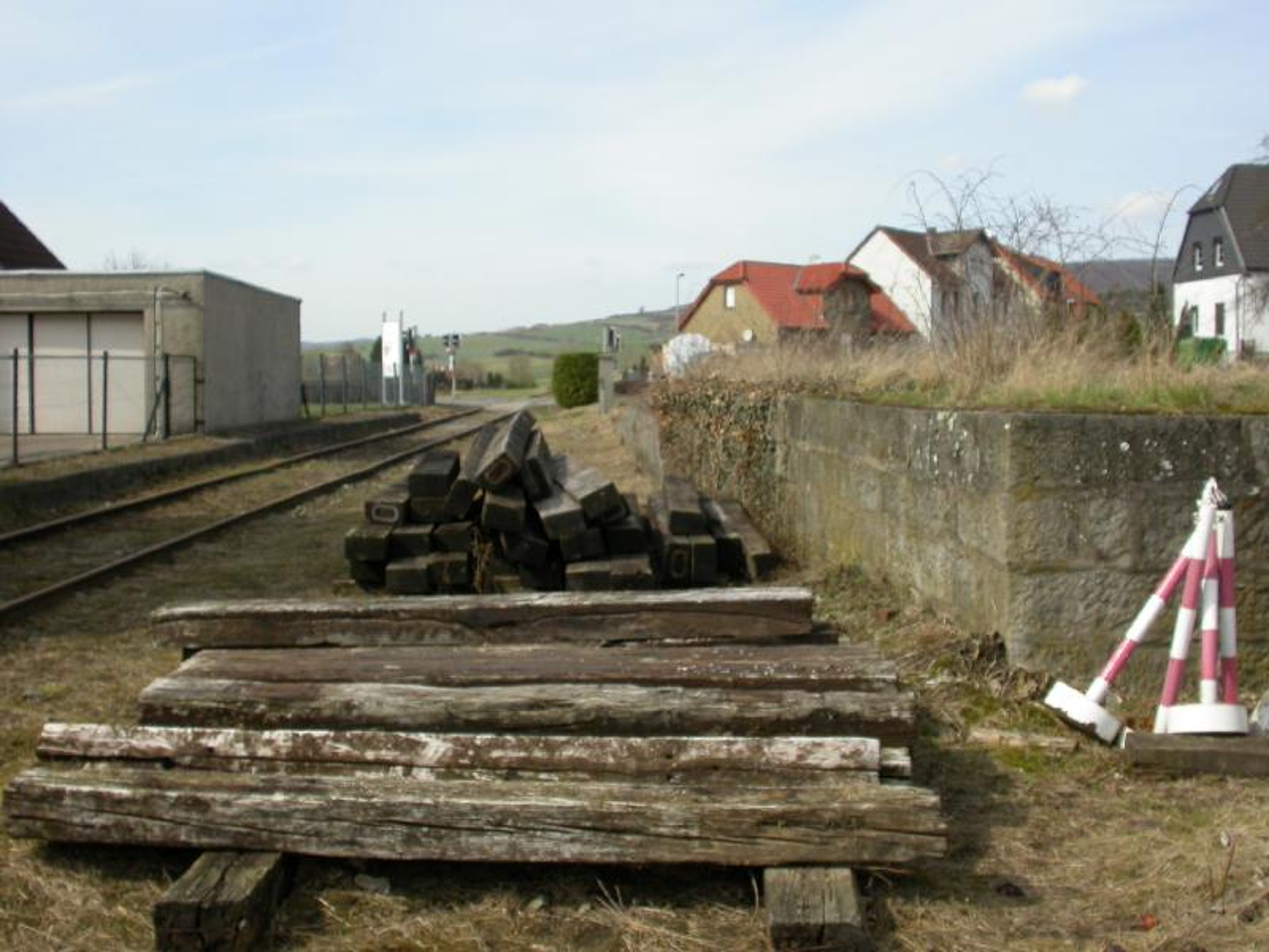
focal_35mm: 38
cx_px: 634
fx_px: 1393
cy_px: 476
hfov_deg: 49.0
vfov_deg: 37.7
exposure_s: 1/506
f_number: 5.3
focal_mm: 7.85
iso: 100
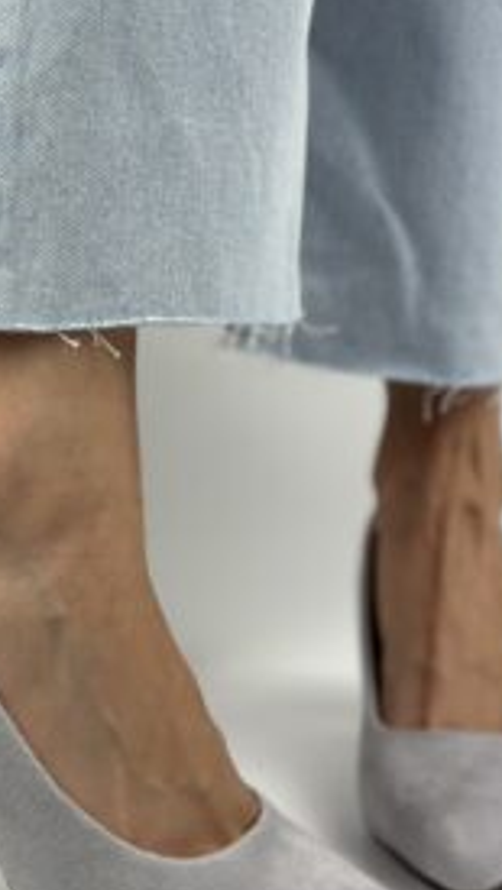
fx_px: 1796
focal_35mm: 76
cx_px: 155
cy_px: 473
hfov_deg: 15.9
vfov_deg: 27.8
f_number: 1.78
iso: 80
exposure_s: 1/1339
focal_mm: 6.86
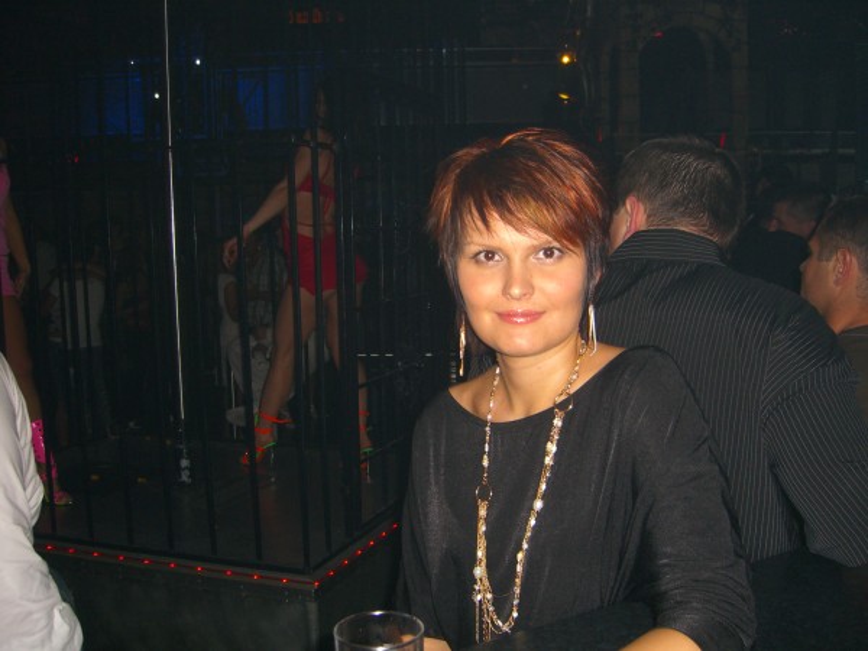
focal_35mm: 38
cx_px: 434
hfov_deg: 49.0
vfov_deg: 37.7
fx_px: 953
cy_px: 326
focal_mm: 7.9
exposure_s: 1/60
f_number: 2.8
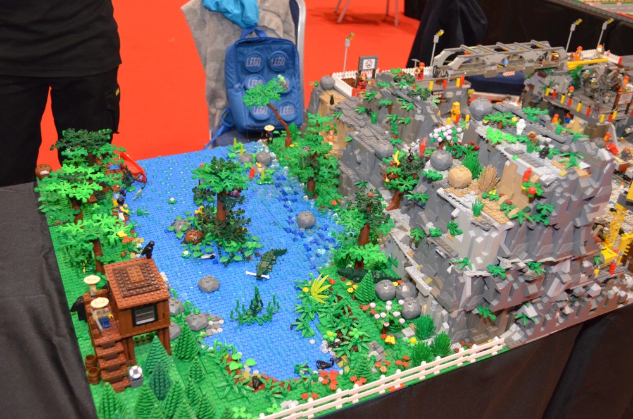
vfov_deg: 36.7
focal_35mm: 36
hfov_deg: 53.2
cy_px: 210
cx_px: 316
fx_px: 632
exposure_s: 1/60
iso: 3200
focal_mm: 24
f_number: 4
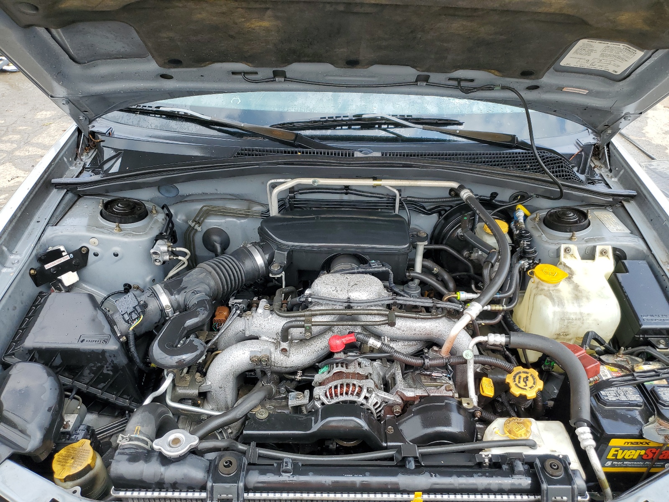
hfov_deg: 67.3
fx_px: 502
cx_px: 334
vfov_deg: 53.1
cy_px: 251
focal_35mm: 26
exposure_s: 1/625
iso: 50
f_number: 1.5
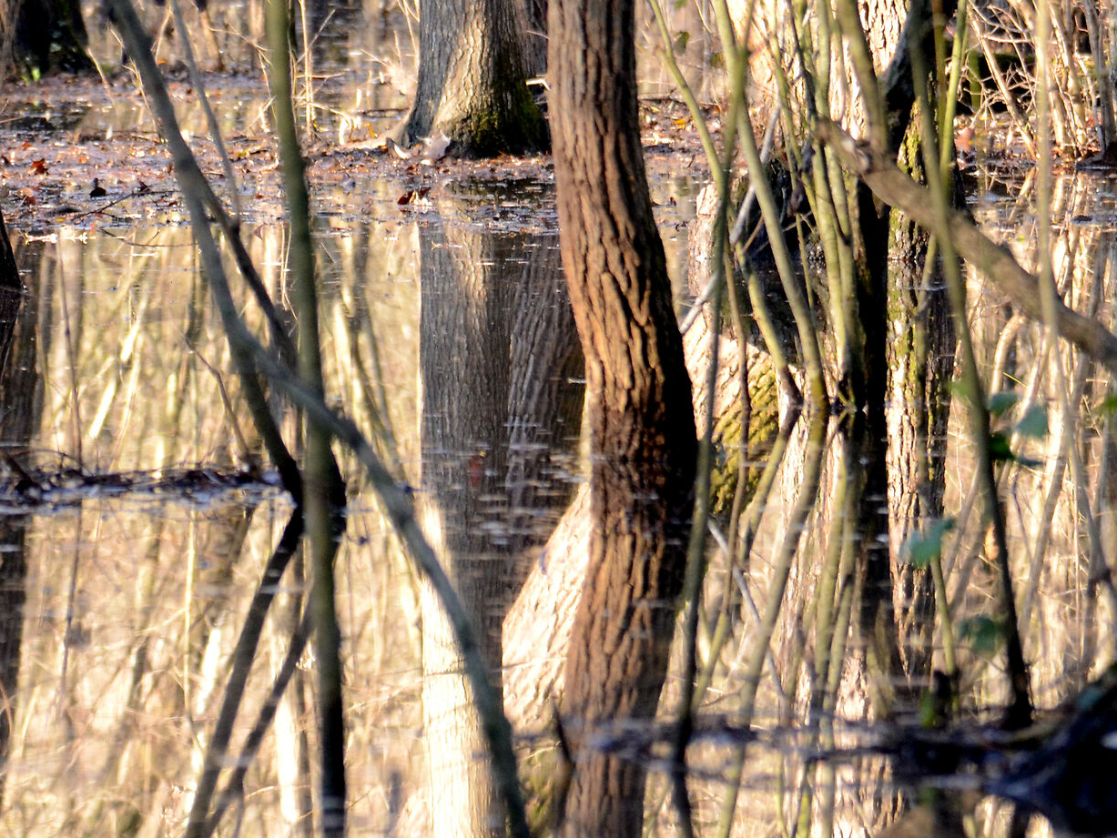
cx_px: 139
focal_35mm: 564
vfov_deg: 2.6
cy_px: 234
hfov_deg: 3.5
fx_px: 18205
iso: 800
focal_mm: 200
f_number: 5.6
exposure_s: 1/200
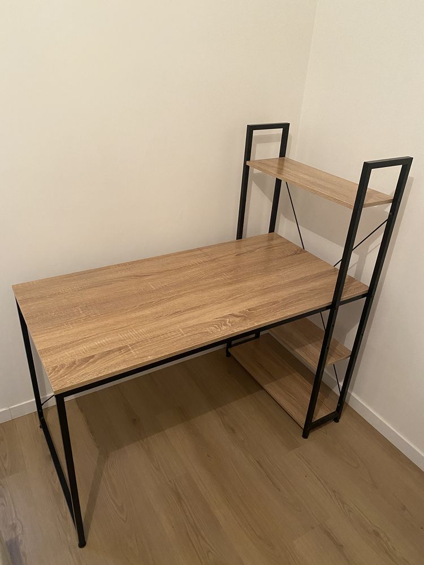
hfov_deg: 53.1
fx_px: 425
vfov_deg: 67.3
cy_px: 282
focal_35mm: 26
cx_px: 212
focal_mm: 4.25
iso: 400
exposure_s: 1/50
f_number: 1.8
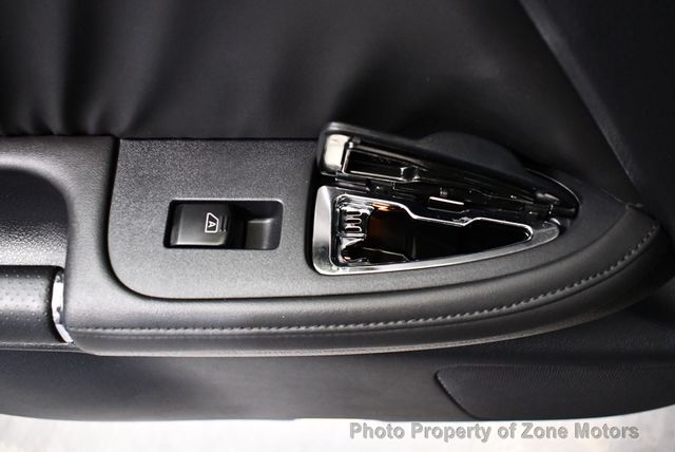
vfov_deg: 36.9
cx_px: 338
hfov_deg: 53.1
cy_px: 226
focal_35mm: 36
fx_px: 676
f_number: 3.5
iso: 3600
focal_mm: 18
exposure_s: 1/60
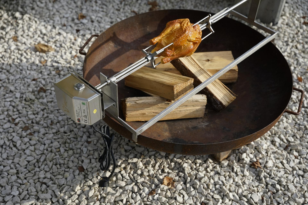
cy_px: 102
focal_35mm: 48
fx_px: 409
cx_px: 154
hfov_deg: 41.3
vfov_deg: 28.2
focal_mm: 47.8
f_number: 3.5
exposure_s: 1/640
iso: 100
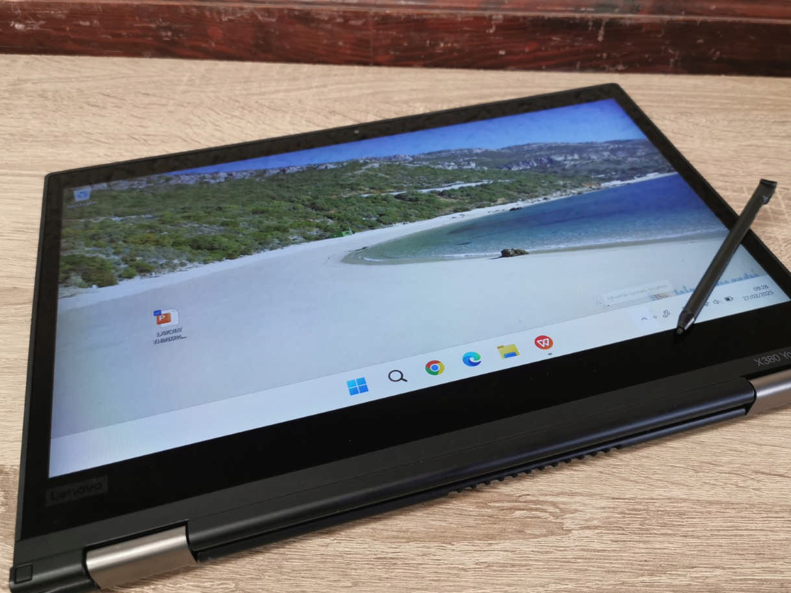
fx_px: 731
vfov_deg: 44.1
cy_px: 307
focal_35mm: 32
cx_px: 432
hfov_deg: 56.7
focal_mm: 5.56
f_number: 1.6
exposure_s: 1/50
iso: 160
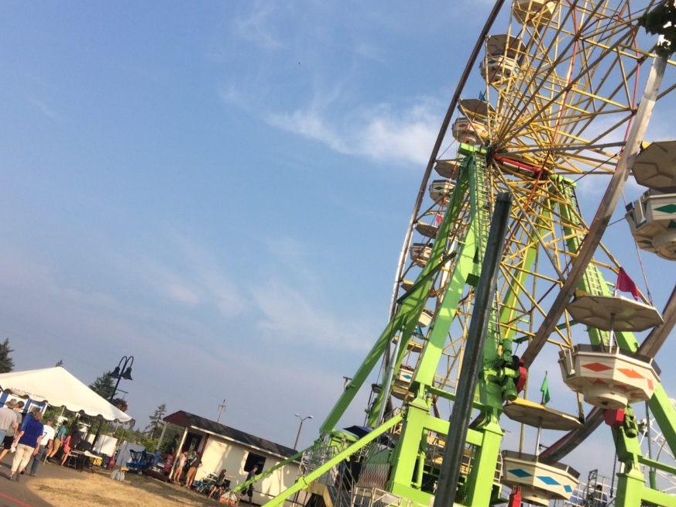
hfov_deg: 53.9
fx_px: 664
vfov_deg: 41.7
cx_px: 309
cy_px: 224
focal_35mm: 34
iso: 32
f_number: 2.2
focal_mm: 4.15
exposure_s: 1/2053
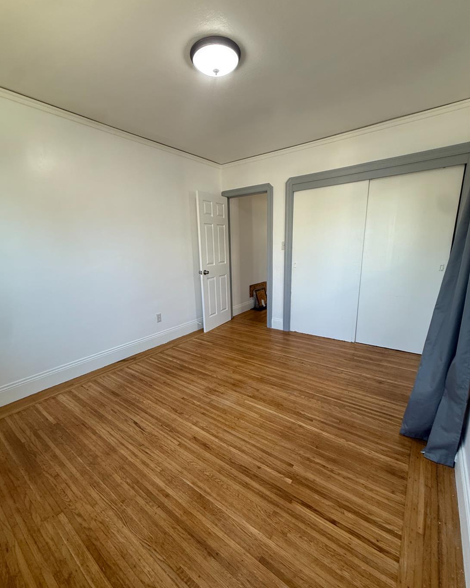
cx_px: 229
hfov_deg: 84.0
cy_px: 307
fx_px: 261
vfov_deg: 96.8
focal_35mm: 15
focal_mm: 2.22
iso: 125
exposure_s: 1/120
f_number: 2.2
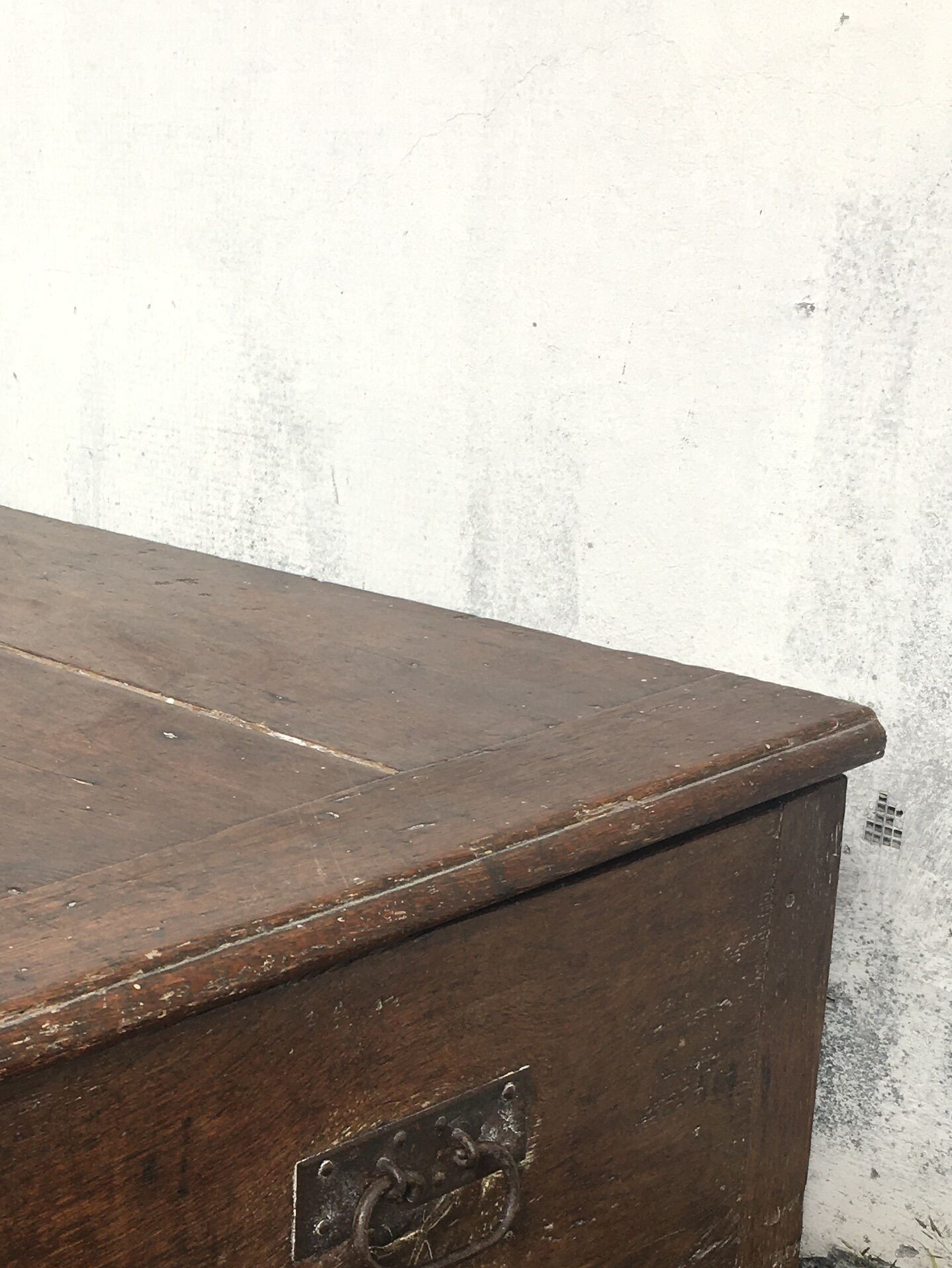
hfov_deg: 23.5
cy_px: 954
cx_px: 143
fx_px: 2237
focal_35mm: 61
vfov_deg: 31.1
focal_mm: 4.15
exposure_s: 1/1261
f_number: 2.2
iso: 25
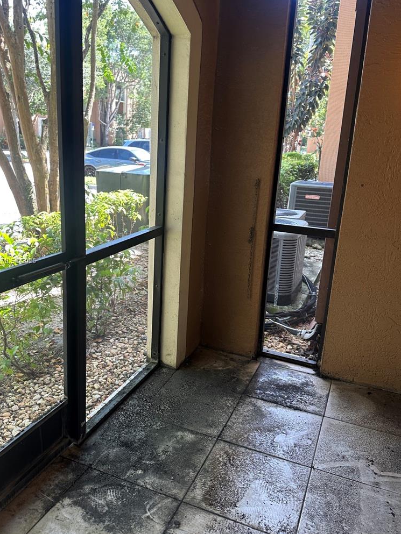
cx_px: 180
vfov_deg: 61.6
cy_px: 261
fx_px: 448
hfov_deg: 48.2
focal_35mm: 29
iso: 125
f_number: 1.78
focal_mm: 6.86
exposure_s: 1/120
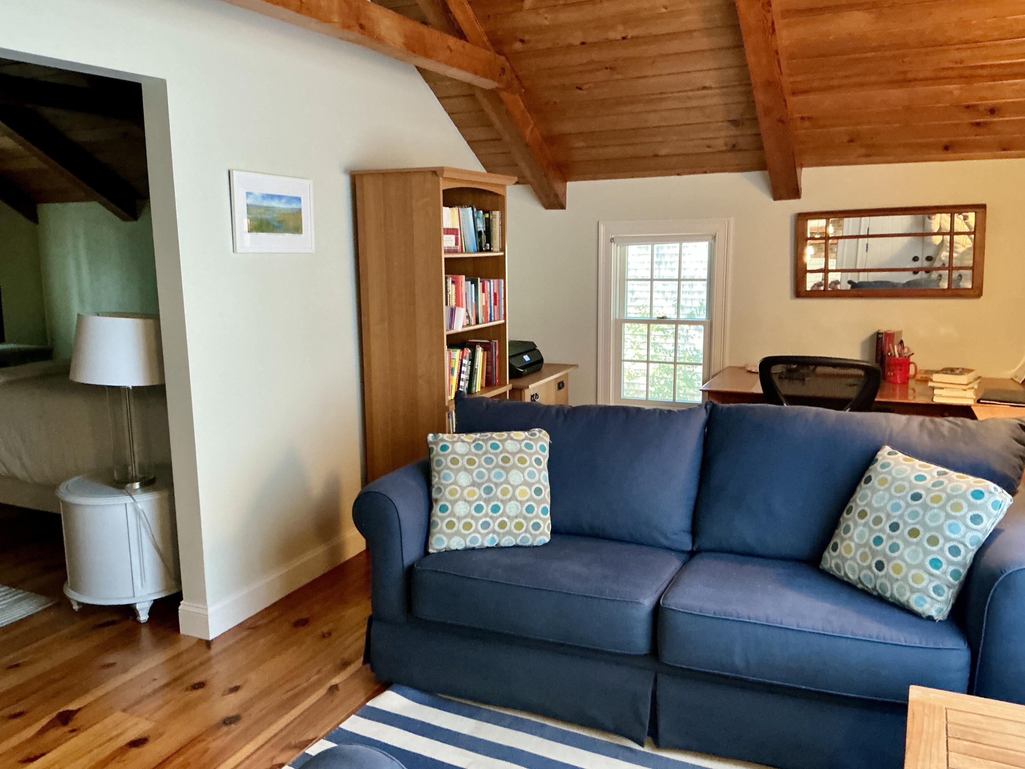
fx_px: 829
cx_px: 512
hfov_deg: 63.4
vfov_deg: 49.7
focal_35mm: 28
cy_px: 384
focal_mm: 3
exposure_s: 1/40
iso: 320
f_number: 1.8
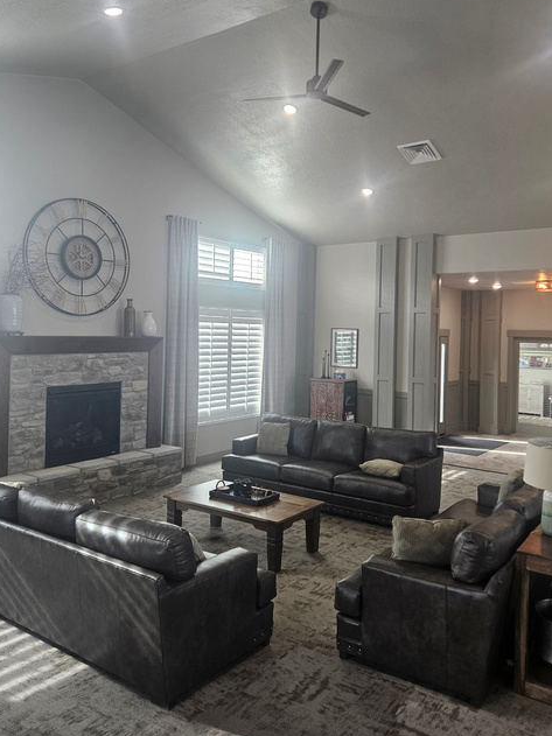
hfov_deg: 49.7
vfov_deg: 63.4
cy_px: 337
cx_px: 293
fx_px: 596
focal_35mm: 28
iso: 160
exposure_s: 1/120
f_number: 1.8
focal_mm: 5.4
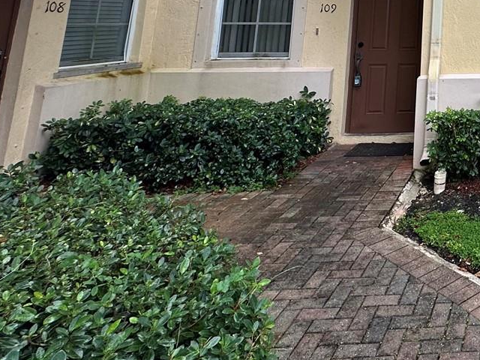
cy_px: -59
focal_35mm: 35
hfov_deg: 38.3
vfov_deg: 33.9
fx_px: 485
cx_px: 583
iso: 40
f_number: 2.2
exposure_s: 1/115
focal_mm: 2.22
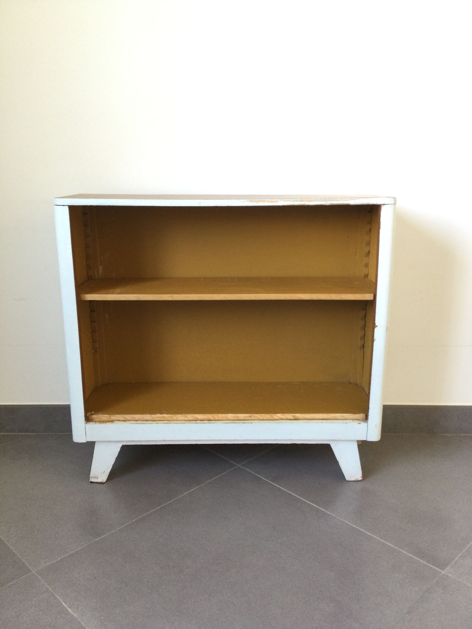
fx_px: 564
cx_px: 236
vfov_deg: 58.4
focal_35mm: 31
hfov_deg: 45.4
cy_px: 314
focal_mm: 3.3
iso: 125
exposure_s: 1/33
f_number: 2.4
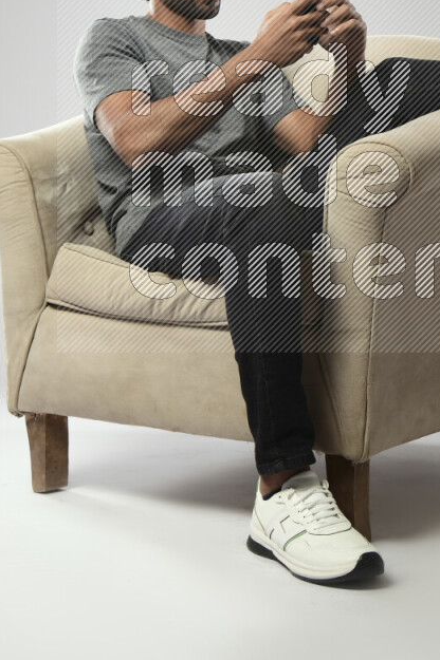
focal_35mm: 73
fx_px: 1340
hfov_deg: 18.6
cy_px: 171
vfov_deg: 27.4
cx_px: 320
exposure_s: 1/125
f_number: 5.6
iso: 400
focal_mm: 38
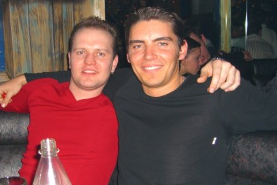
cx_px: 109
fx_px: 423
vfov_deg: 24.5
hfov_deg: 36.1
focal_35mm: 55
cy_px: 113
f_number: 2.8
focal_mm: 7.9
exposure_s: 1/60
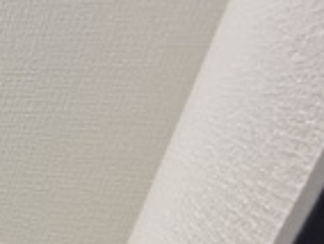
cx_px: -422
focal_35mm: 69
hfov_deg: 15.9
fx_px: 647
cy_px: 416
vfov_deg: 17.9
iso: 200
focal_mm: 2.22
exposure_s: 1/60
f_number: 2.2
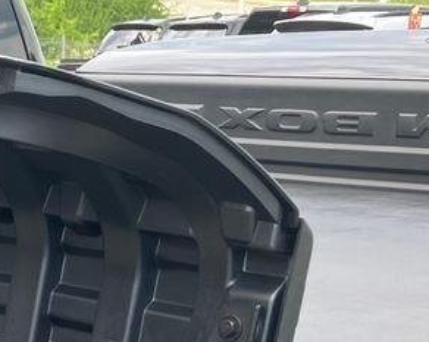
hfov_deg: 17.5
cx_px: -254
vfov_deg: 15.4
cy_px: 424
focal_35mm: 96
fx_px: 1218
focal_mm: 3.99
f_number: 1.8
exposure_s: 1/134
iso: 25
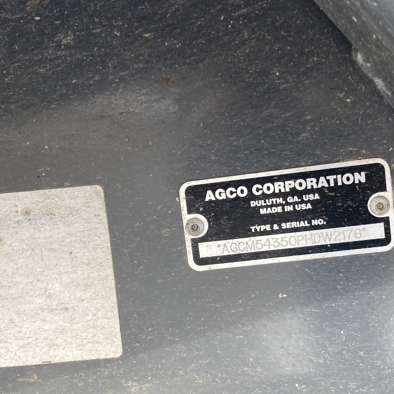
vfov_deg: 34.0
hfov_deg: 34.0
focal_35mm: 50
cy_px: 209
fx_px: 644
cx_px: 190
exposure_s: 1/144
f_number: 1.8
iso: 20
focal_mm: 3.99
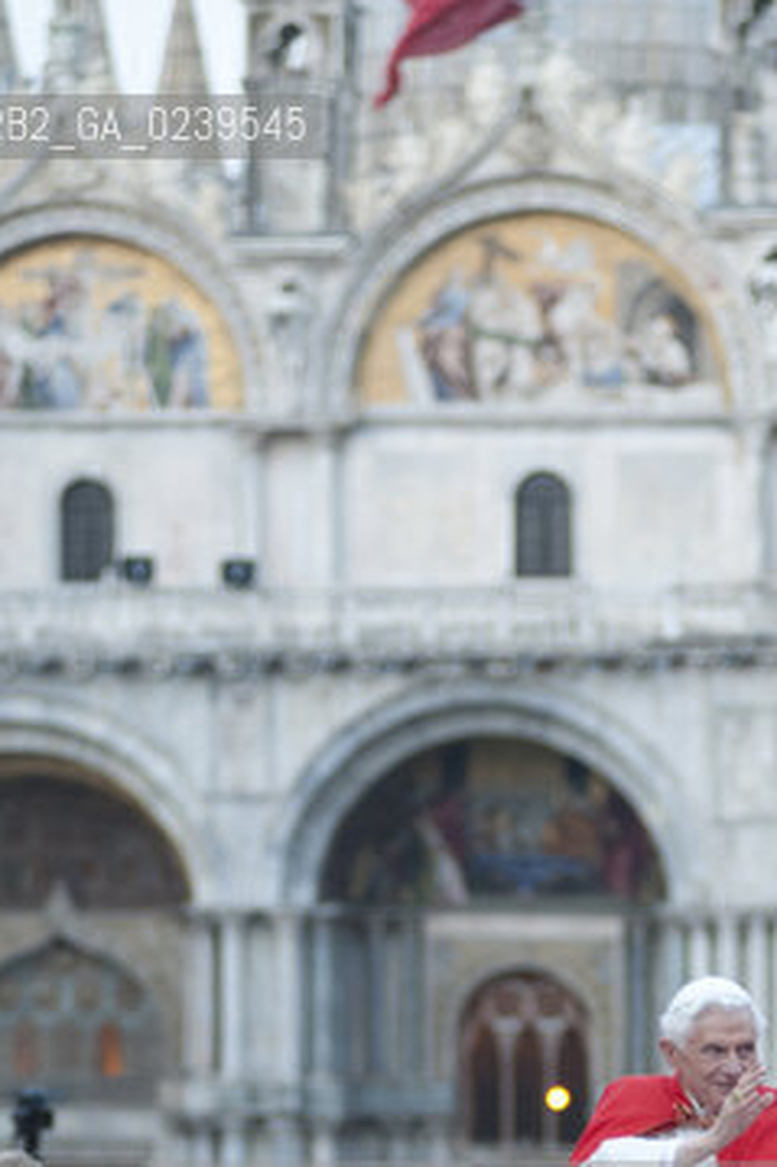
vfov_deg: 8.5
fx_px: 7809
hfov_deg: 5.7
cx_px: 749
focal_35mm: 241
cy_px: 1167
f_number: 2.8
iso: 1600
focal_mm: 120
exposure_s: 1/200
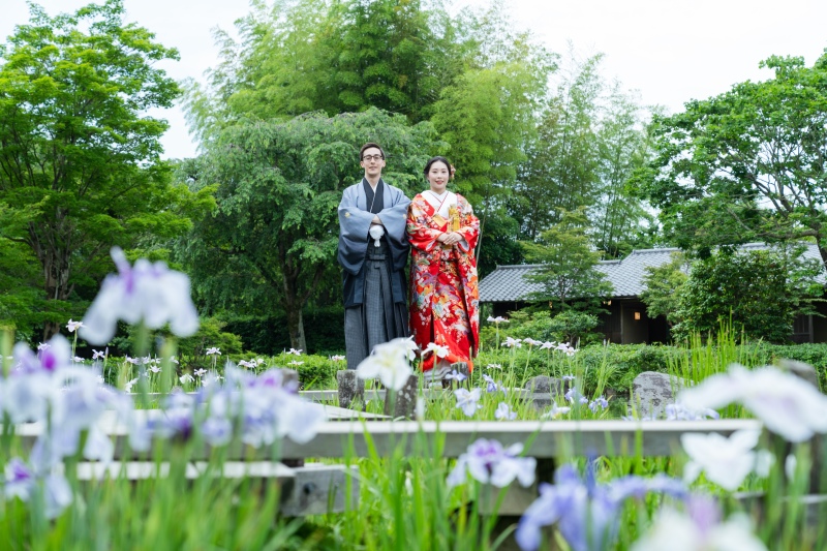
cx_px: 414
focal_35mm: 70
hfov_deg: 28.8
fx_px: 1608
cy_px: 276
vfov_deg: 19.4
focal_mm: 70
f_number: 4.5
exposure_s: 1/320
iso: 200
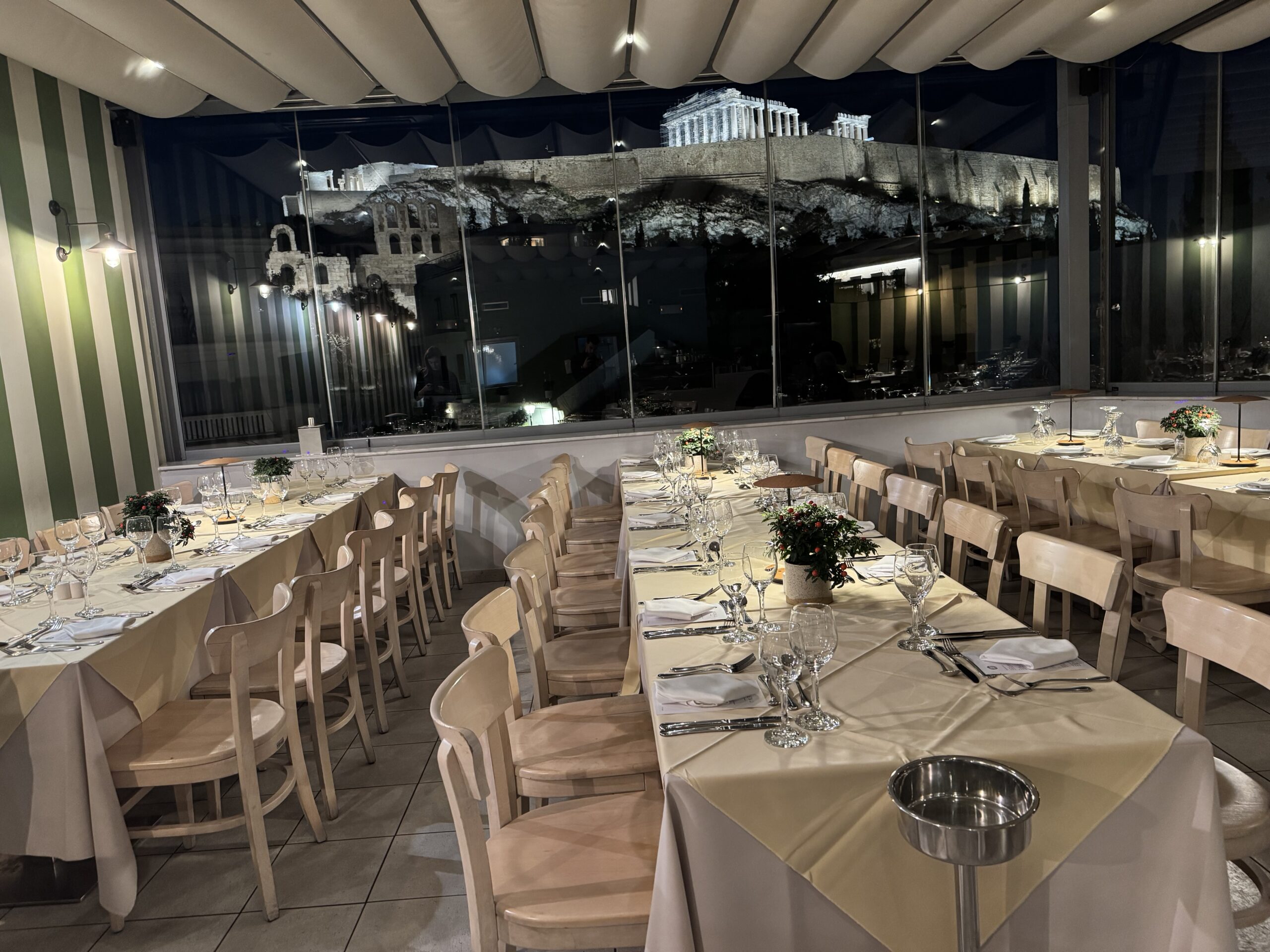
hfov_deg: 71.6
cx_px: 635
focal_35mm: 24
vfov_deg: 56.8
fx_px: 881
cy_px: 476
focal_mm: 6.76
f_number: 1.78
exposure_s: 1/33
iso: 640
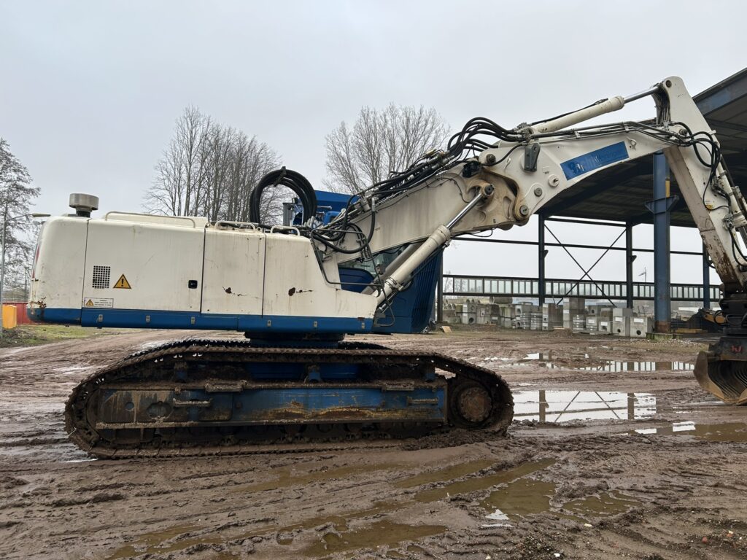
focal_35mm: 26
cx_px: 374
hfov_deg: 67.3
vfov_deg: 53.1
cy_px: 280
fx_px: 561
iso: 50
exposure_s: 1/791
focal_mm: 5.7
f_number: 1.5
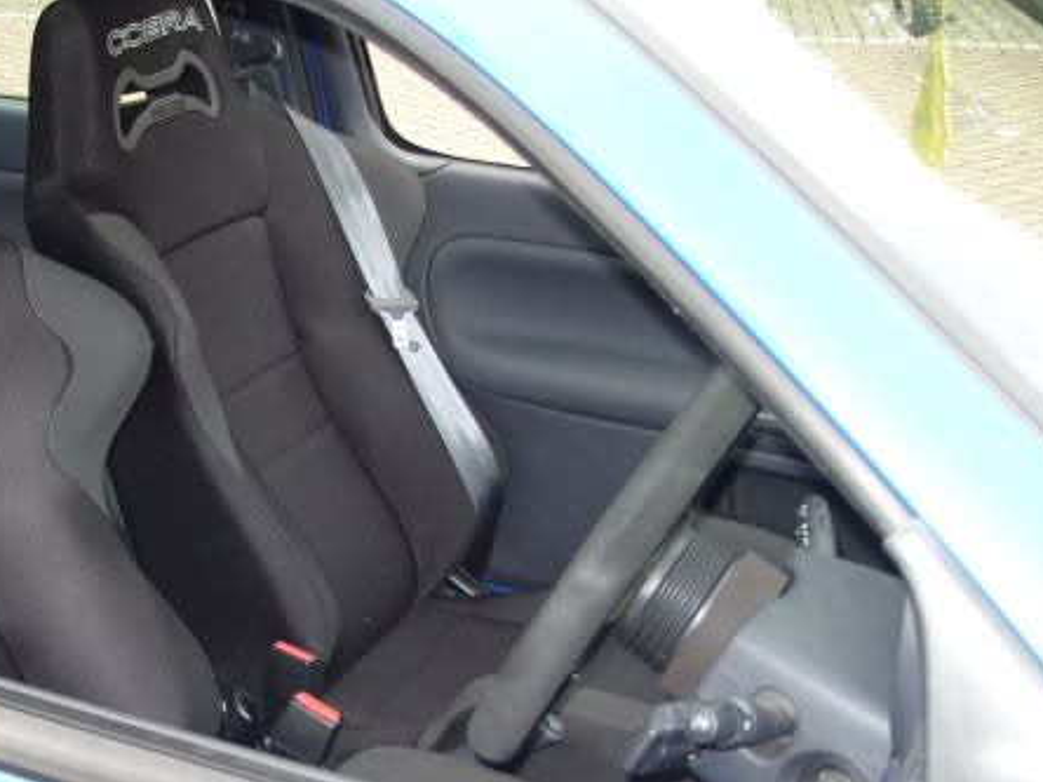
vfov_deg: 23.1
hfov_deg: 29.7
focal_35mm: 63
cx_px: 155
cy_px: 589
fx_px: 1898
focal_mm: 7.8
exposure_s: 1/45
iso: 200
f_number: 2.8
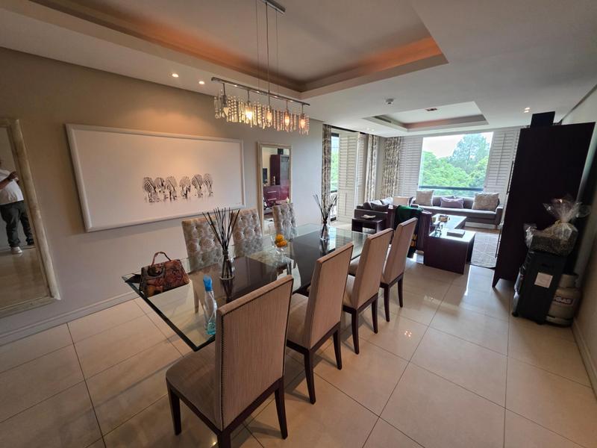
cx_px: 298
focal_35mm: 13
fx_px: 224
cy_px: 224
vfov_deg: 89.9
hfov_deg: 106.2
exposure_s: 1/100
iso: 250
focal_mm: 2.2
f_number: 1.9
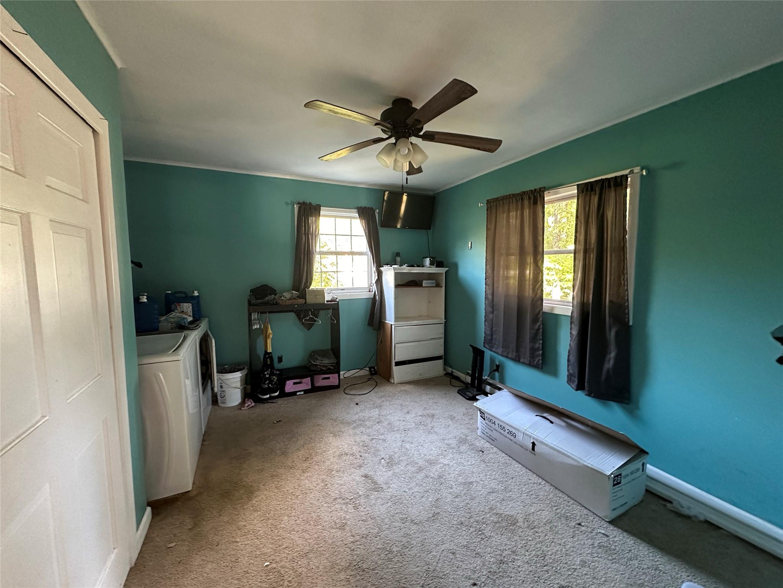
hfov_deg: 102.1
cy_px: 294
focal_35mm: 14
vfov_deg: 85.7
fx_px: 317
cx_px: 392
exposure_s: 1/60
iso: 800
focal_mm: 2.22
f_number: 2.2
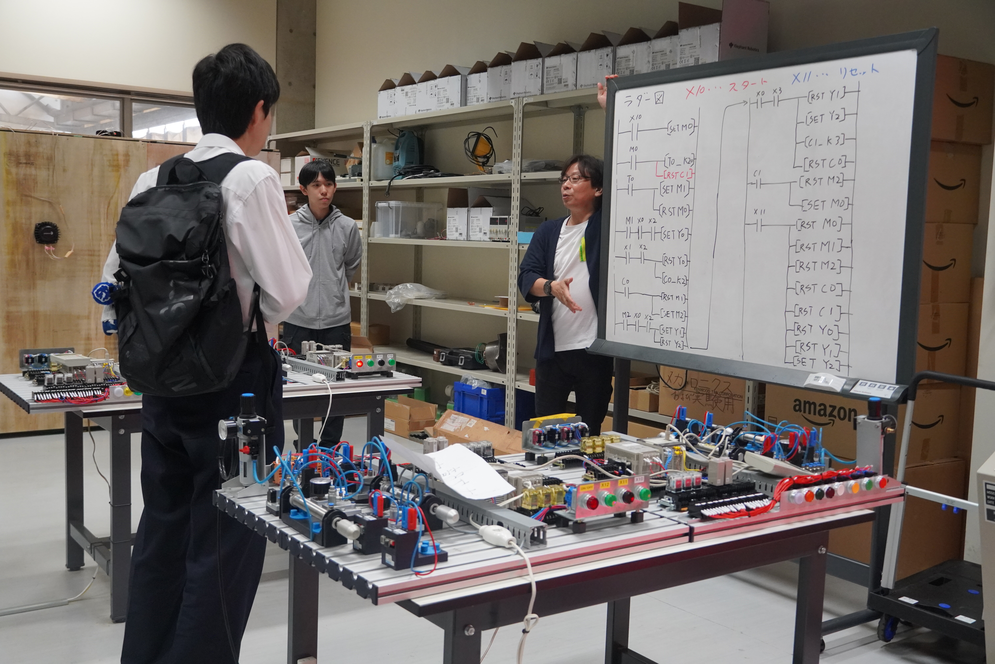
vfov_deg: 35.5
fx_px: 1036
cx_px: 498
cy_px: 332
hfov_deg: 51.3
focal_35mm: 38
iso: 2000
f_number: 4
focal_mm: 25
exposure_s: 1/160
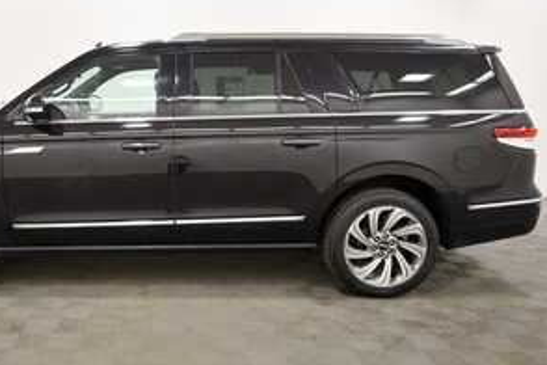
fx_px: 517
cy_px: 169
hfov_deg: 54.7
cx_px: 182
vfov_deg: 38.9
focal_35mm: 34
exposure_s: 1/125
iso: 1000
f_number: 5.3
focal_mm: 17
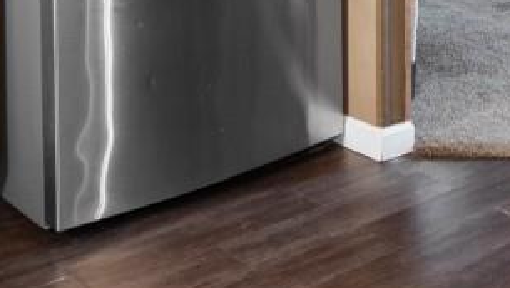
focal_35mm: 89
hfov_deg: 23.2
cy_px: -392
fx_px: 1204
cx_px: 468
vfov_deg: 11.4
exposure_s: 8
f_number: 4.8
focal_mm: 11
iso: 100
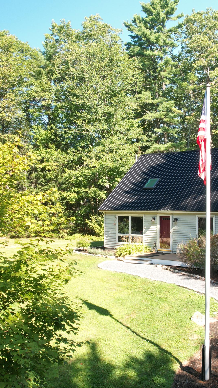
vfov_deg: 55.3
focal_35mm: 36
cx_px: 142
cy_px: 189
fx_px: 370
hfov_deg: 32.6
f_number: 2.8
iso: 100
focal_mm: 8.38
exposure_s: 1/100
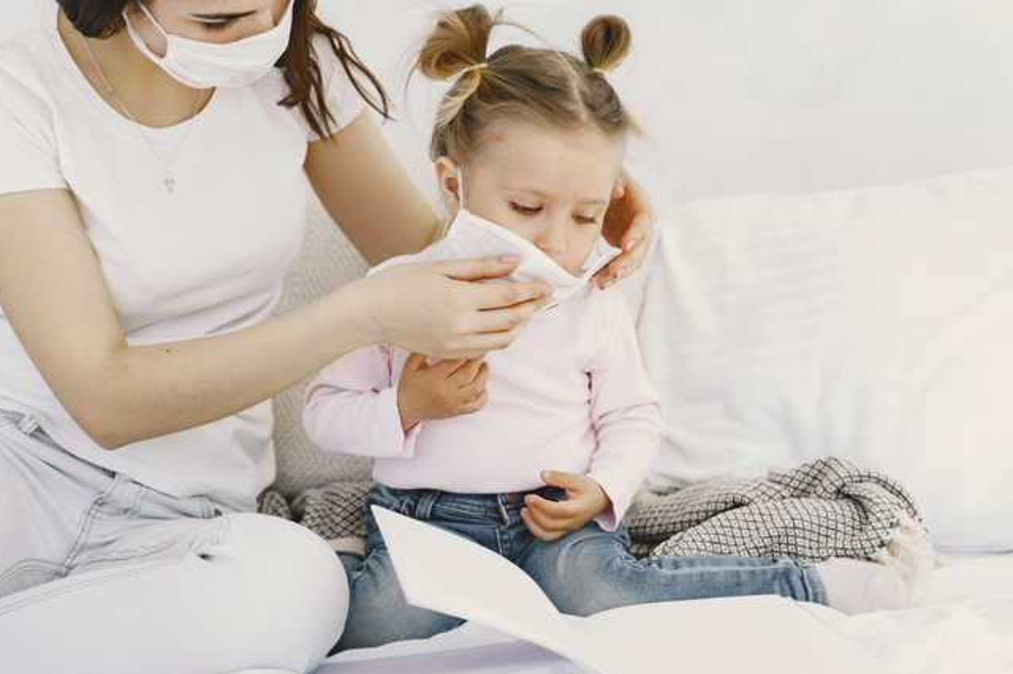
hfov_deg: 25.4
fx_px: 2250
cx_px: 533
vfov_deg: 17.0
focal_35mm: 80
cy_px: 295
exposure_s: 1/640
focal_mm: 64
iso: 500
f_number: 2.8
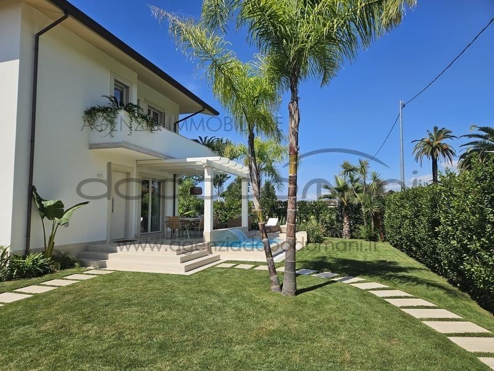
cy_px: 186
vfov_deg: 58.9
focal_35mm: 23
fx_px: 328
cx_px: 247
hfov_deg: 73.9
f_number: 1.8
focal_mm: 5.4
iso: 25
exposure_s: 1/3026
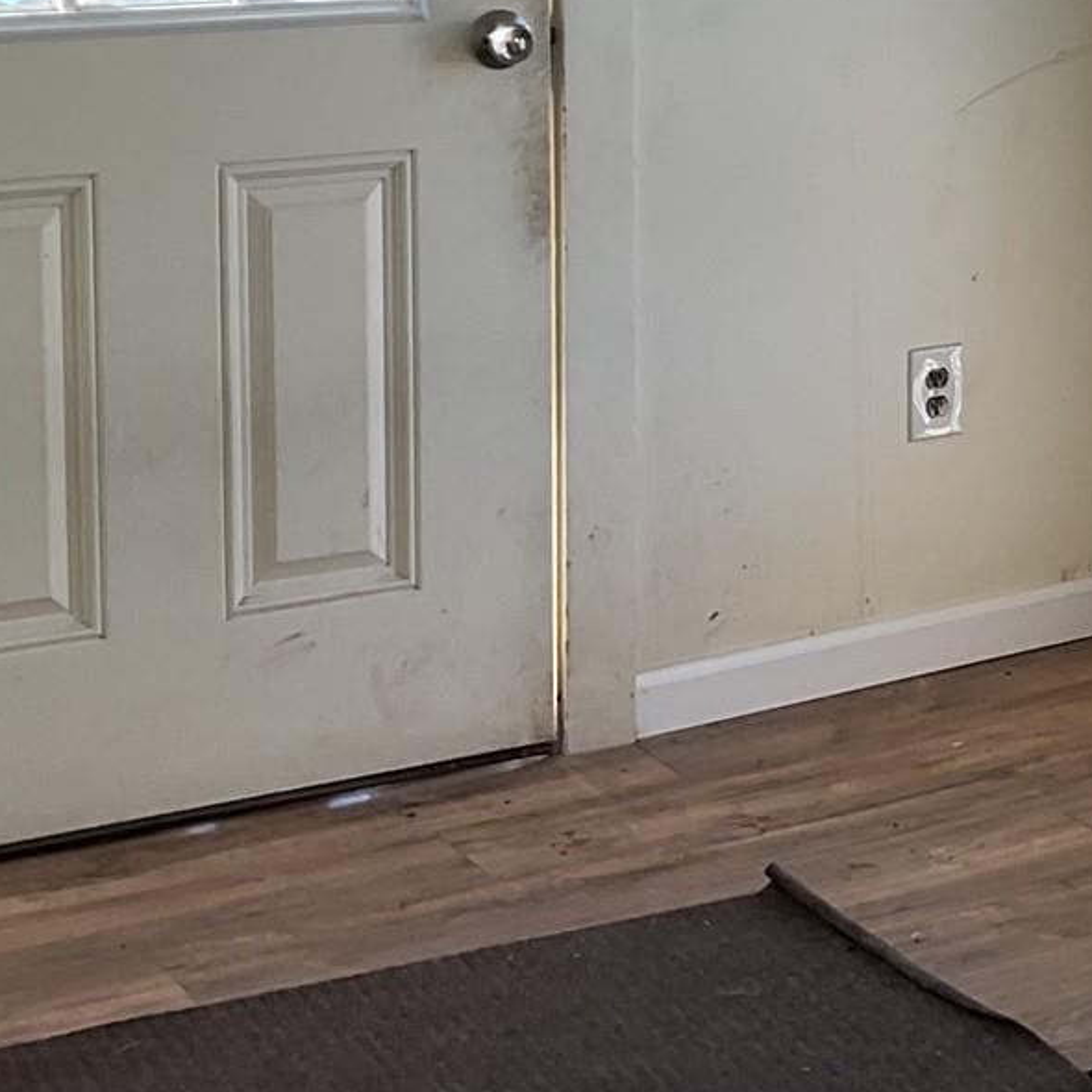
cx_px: 1533
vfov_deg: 18.8
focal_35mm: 89
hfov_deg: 17.9
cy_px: -72
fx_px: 3176
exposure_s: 1/120
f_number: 1.8
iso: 20
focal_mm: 3
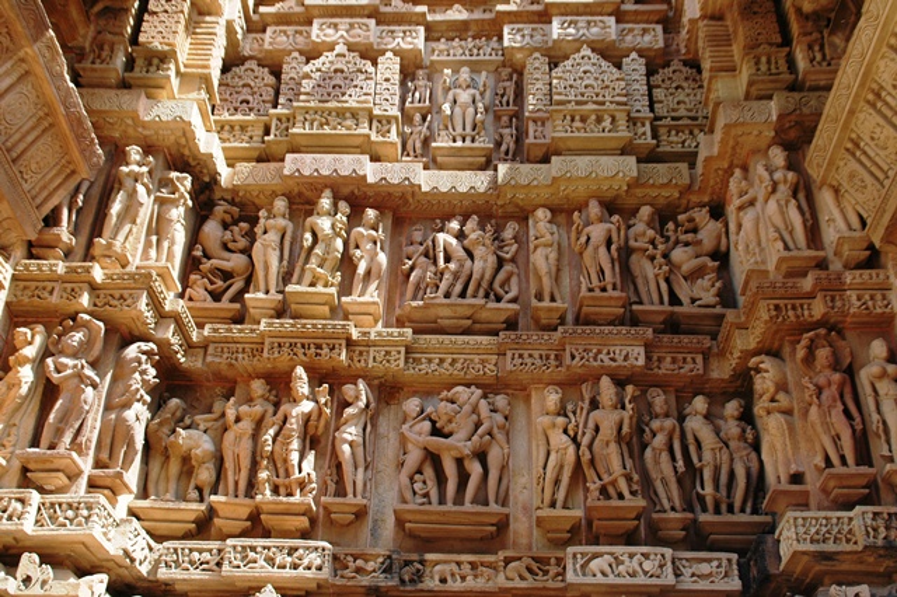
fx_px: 1046
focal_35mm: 42
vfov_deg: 31.9
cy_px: 298
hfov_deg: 46.4
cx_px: 448
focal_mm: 28
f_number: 7.1
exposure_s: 1/200
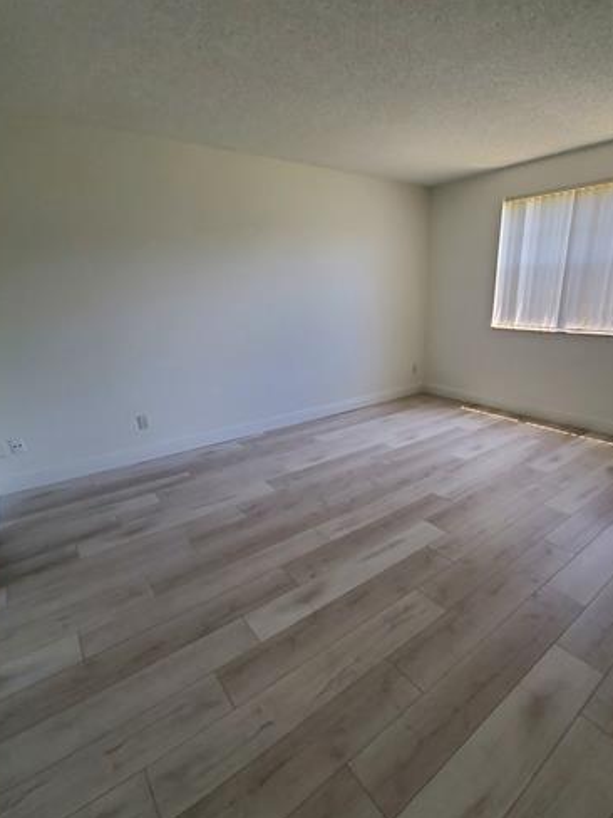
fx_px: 378
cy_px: 444
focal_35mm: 16
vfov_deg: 94.3
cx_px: 358
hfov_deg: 77.5
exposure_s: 1/59
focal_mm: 1.8
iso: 125
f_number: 2.2
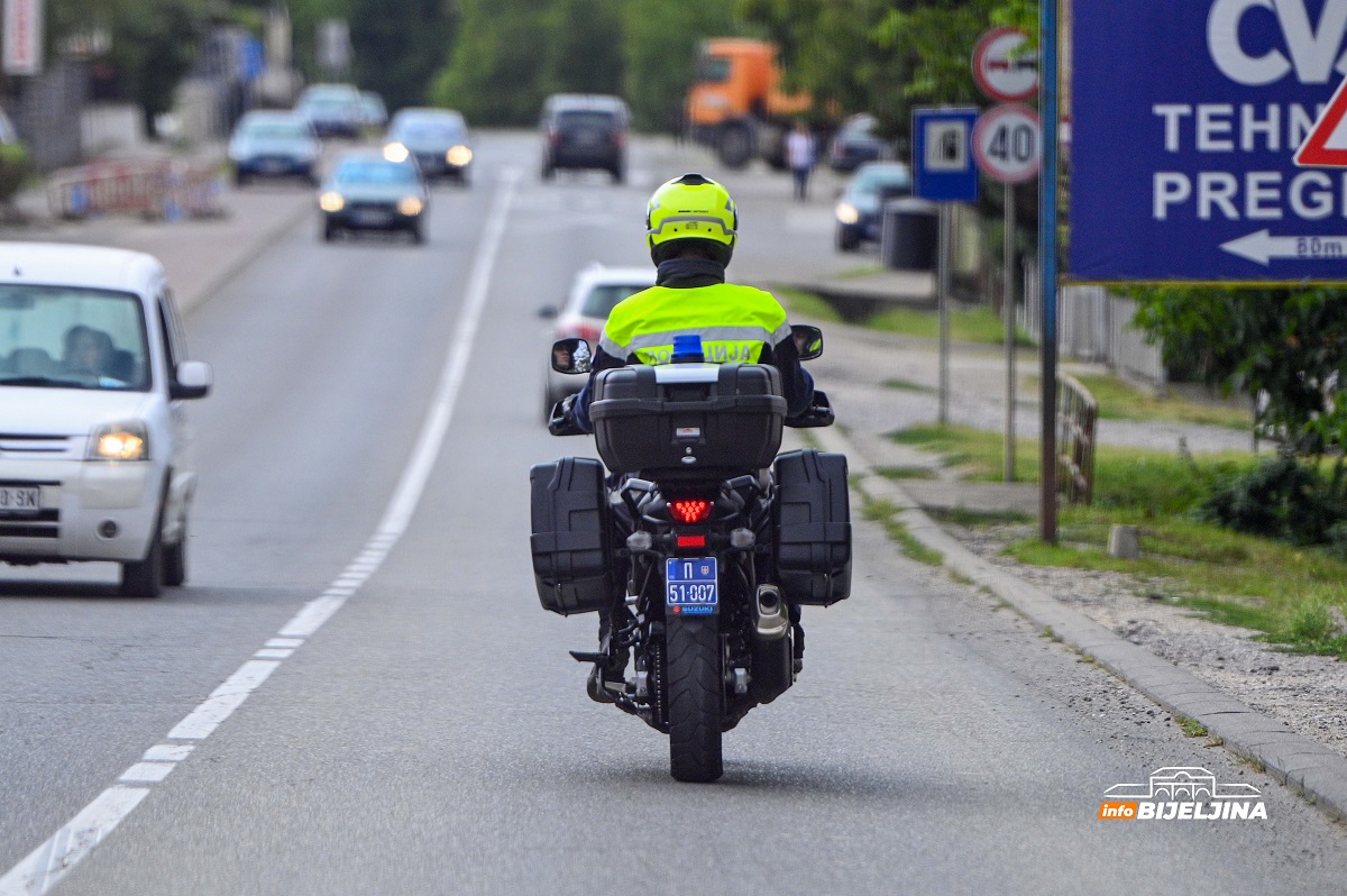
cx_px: 674
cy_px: 448
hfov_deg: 10.3
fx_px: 7477
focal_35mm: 200
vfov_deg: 6.9
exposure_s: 1/5000
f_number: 2.8
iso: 640
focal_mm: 200
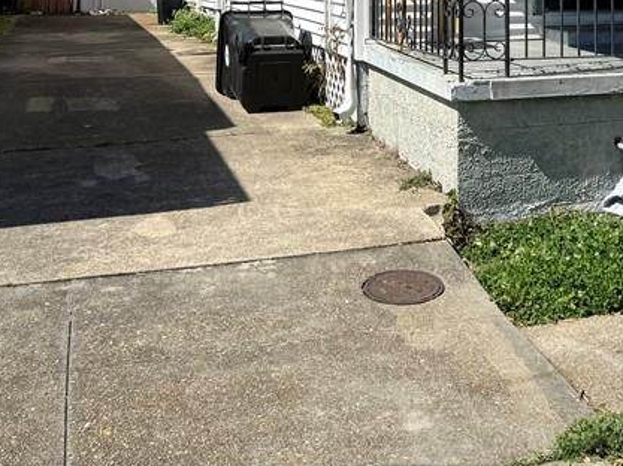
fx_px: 1061
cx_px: 517
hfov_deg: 31.7
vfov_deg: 23.0
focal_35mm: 59
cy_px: -78
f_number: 1.78
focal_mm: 6.76
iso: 80
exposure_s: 1/4405
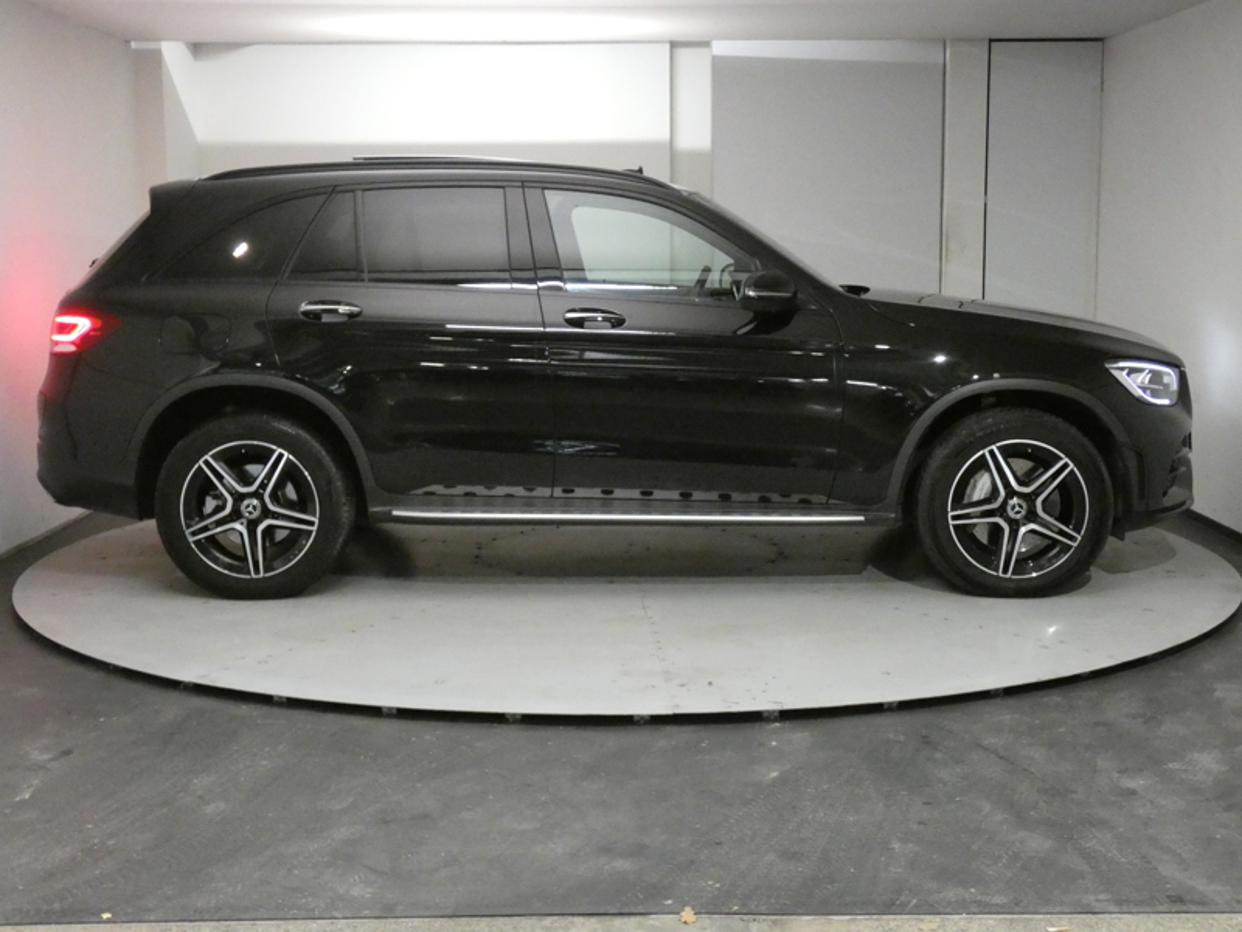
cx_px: 621
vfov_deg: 31.5
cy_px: 466
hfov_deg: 41.2
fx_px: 1650
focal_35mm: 46
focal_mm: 8.2
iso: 1600
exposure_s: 1/60
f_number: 3.8
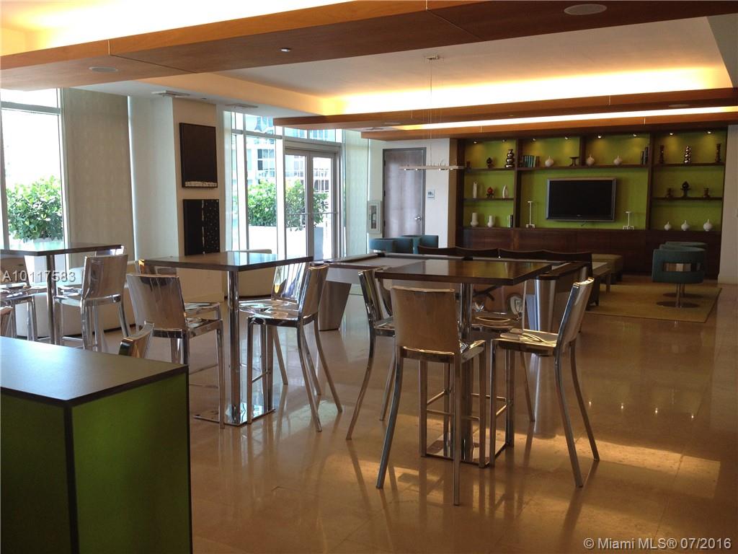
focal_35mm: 35
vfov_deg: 40.7
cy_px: 277
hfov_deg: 52.6
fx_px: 746
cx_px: 369
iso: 100
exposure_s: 1/120
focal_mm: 4.28
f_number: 2.4
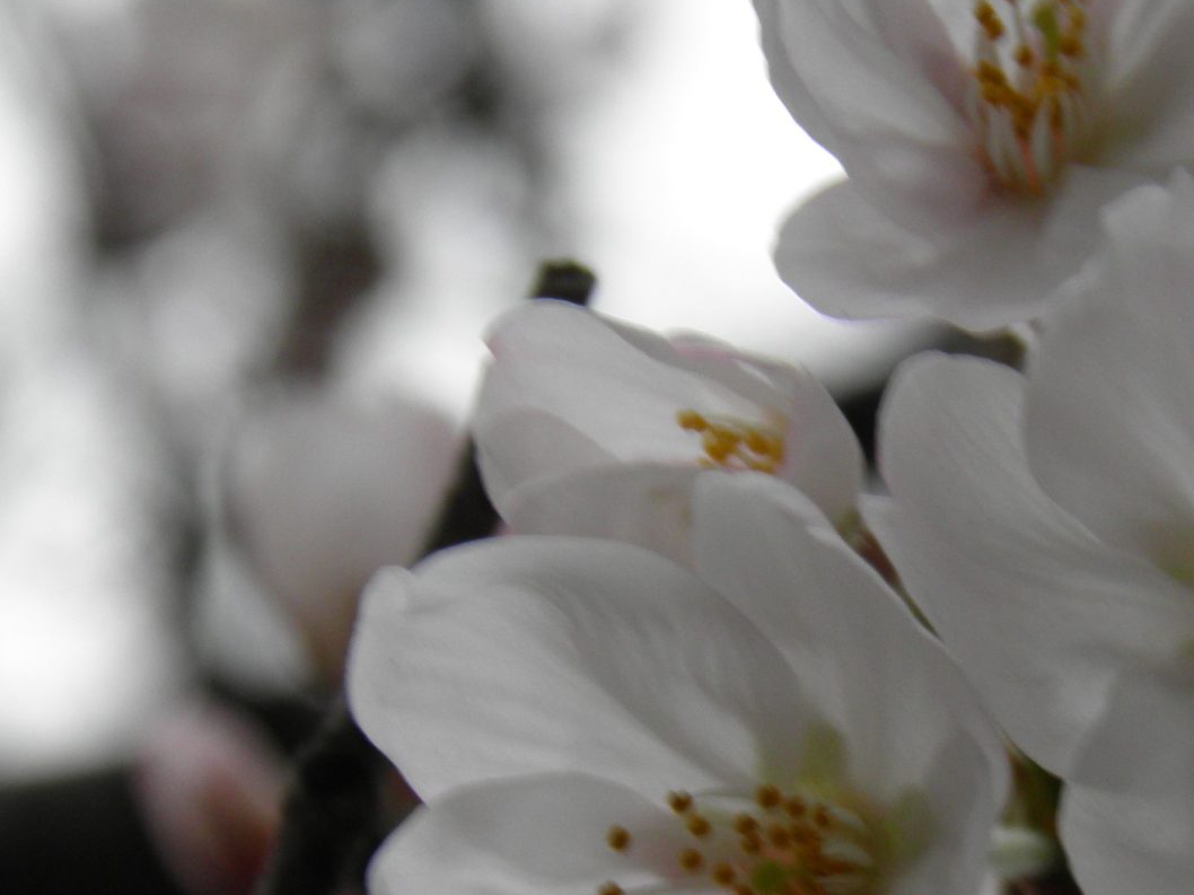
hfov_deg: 6.5
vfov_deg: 4.9
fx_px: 10518
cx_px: 1065
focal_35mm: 305
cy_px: 784
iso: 50
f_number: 4
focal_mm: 22.6
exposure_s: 1/50
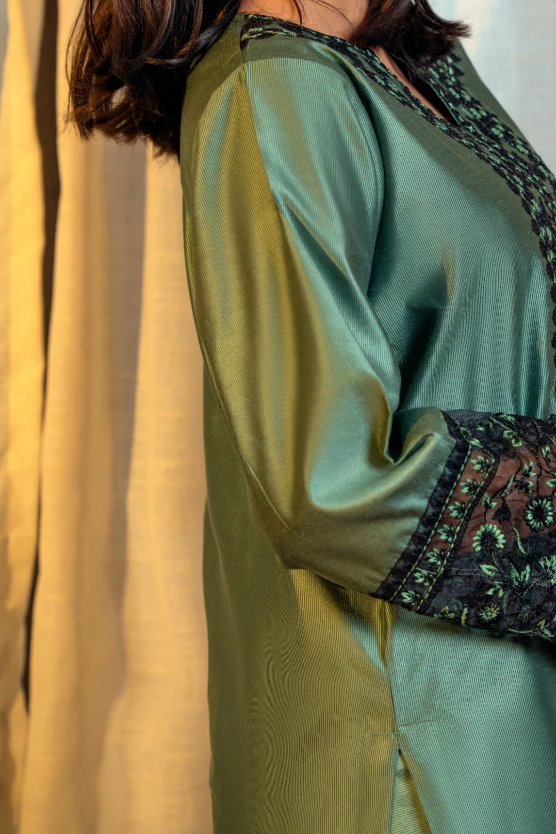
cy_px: 193
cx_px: 407
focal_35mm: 160
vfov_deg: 12.8
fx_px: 3705
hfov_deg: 8.6
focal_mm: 101
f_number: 4
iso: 500
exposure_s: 1/160
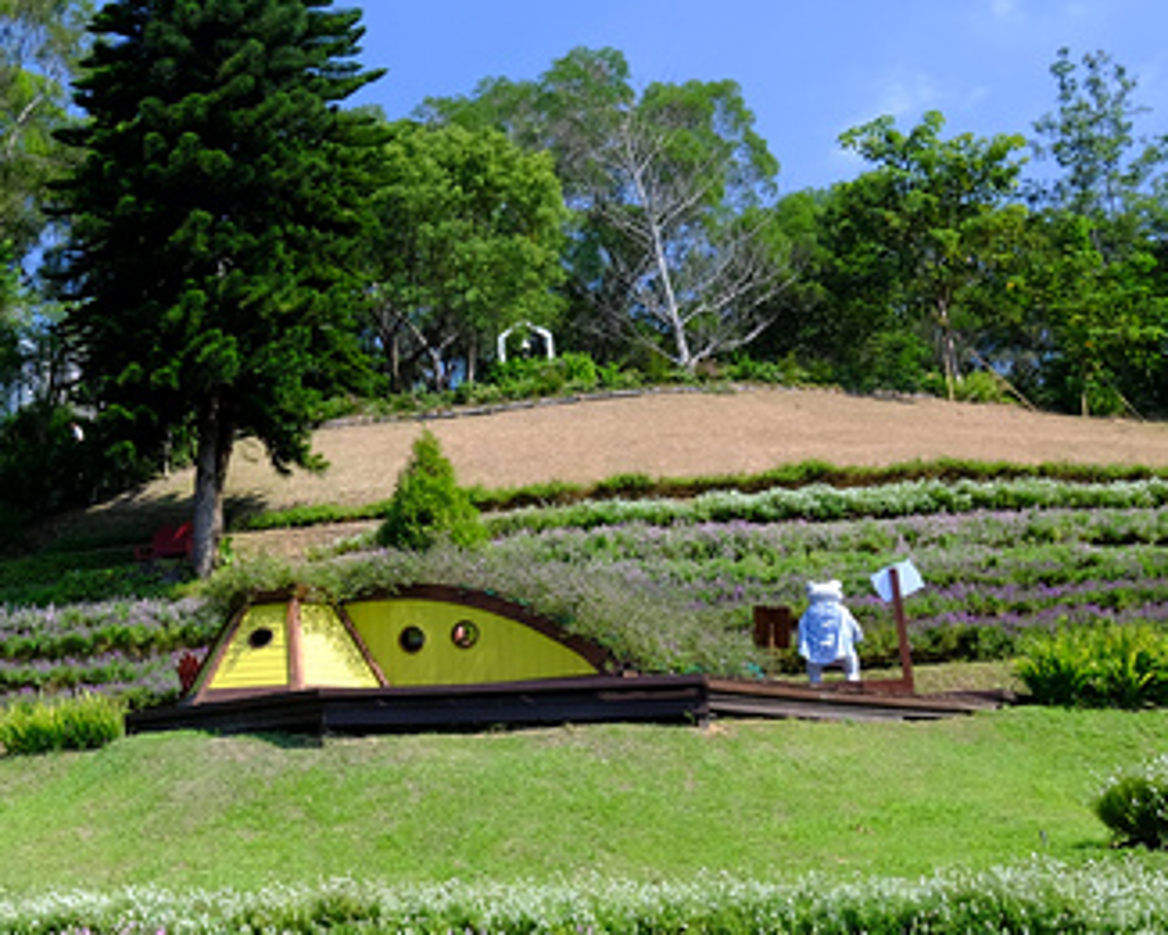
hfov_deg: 32.2
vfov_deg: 28.6
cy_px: 489
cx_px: -32
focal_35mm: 53
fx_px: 1833
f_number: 9
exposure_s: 1/50
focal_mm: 15.1
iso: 200
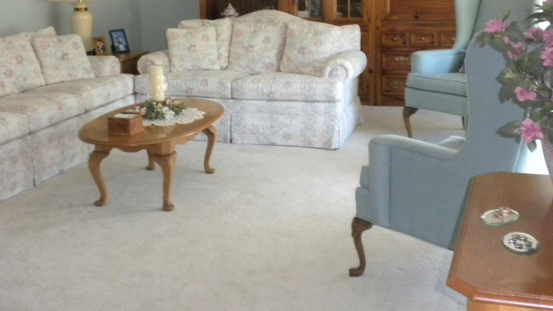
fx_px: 821
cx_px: 241
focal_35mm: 56
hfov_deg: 37.2
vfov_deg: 21.3
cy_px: 77
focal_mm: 6.6
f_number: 3.5
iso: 400
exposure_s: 1/30
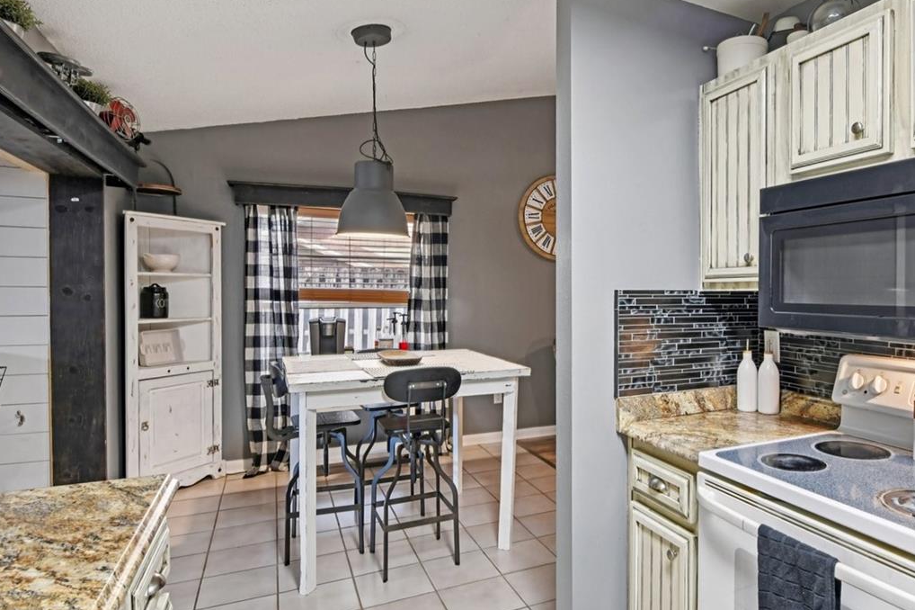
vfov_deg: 57.2
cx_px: 590
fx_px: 559
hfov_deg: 76.7
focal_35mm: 22
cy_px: 301
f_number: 8
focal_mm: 14
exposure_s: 1/4
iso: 400
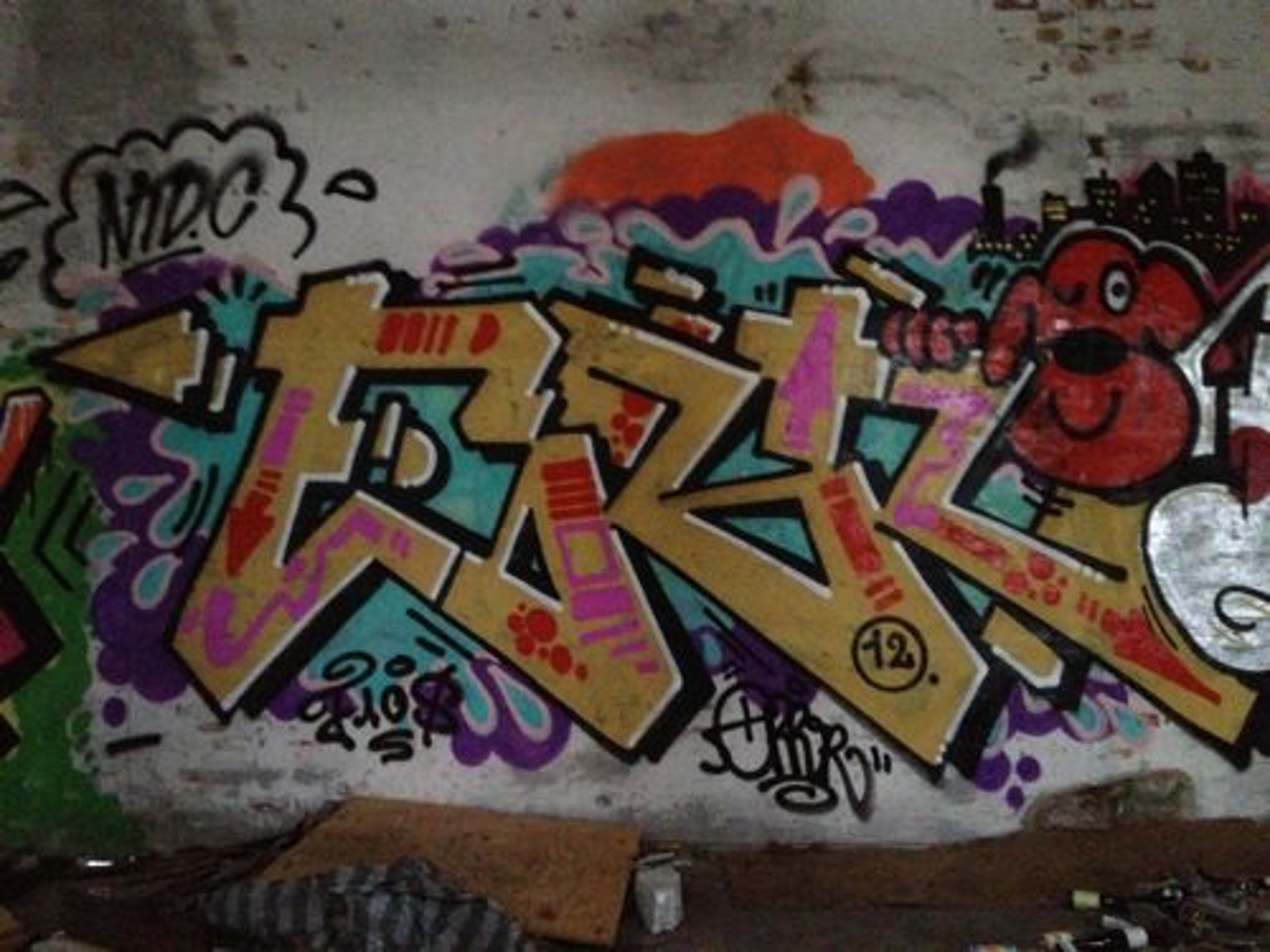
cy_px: 476
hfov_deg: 52.6
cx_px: 635
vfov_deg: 40.7
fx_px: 1284
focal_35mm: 35
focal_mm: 4.28
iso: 800
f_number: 2.4
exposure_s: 1/15
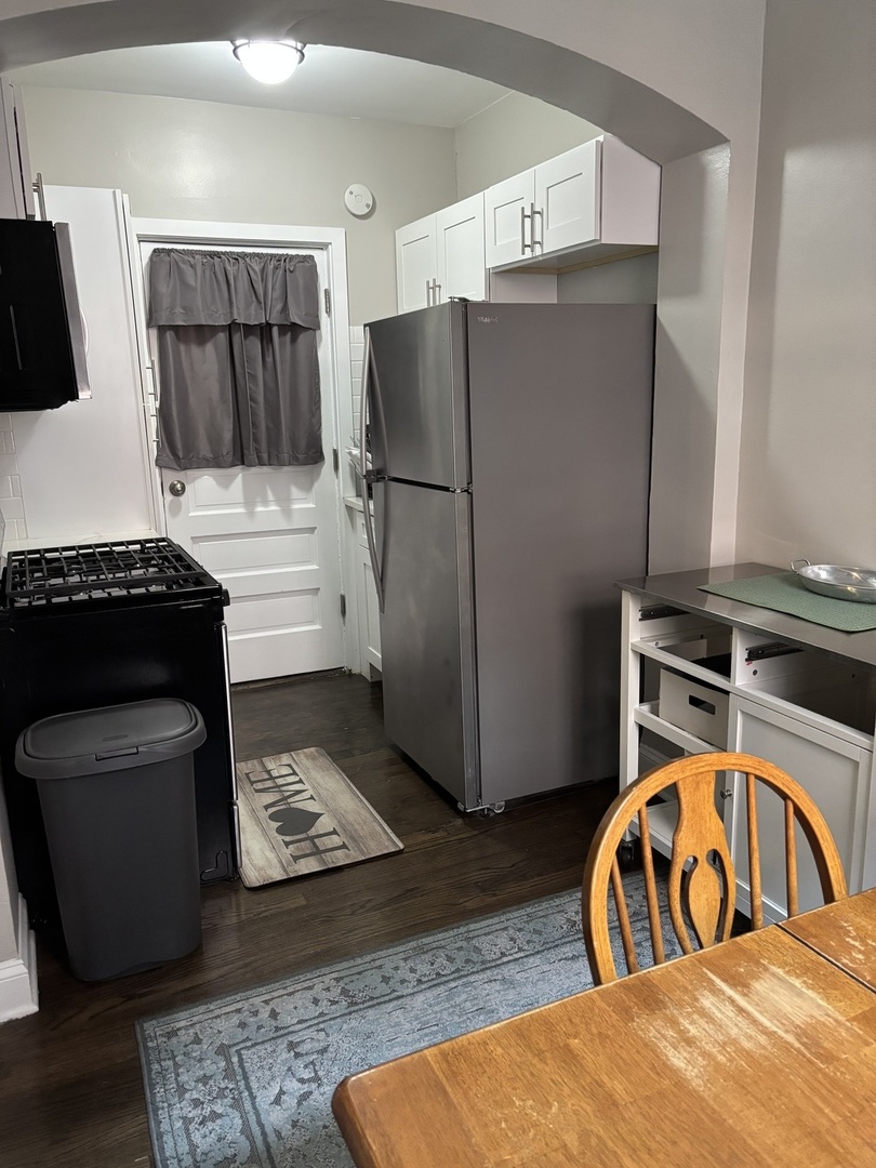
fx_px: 877
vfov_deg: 67.3
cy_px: 584
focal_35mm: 26
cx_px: 438
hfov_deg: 53.1
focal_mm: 5.96
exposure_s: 1/60
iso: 500
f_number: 1.6
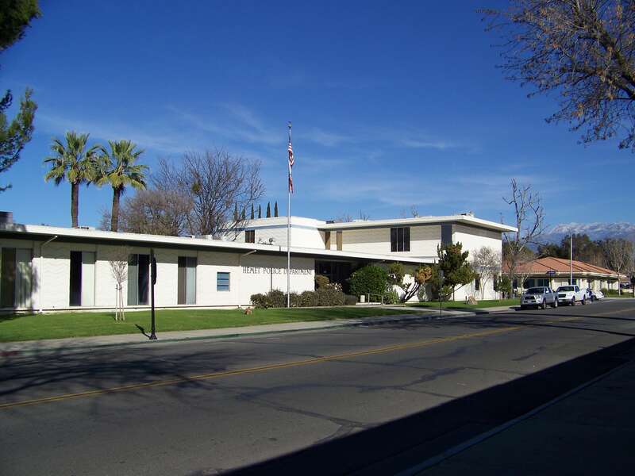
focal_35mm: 36
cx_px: 318
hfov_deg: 51.4
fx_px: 660
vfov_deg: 39.7
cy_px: 238
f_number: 4
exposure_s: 1/1000
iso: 64
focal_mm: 5.85
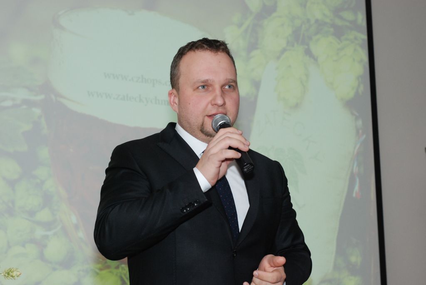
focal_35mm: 75
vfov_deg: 18.2
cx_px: 213
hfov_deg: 27.0
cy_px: 142
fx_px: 888
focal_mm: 50
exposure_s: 1/60
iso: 800
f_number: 7.1
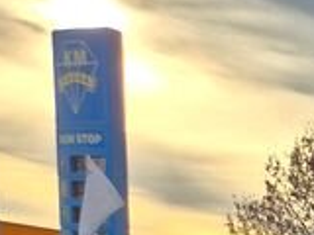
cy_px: 678
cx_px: 922
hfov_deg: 10.1
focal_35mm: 147
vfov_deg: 8.6
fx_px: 1333
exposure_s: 1/648
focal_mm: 5.4
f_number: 1.8
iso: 25
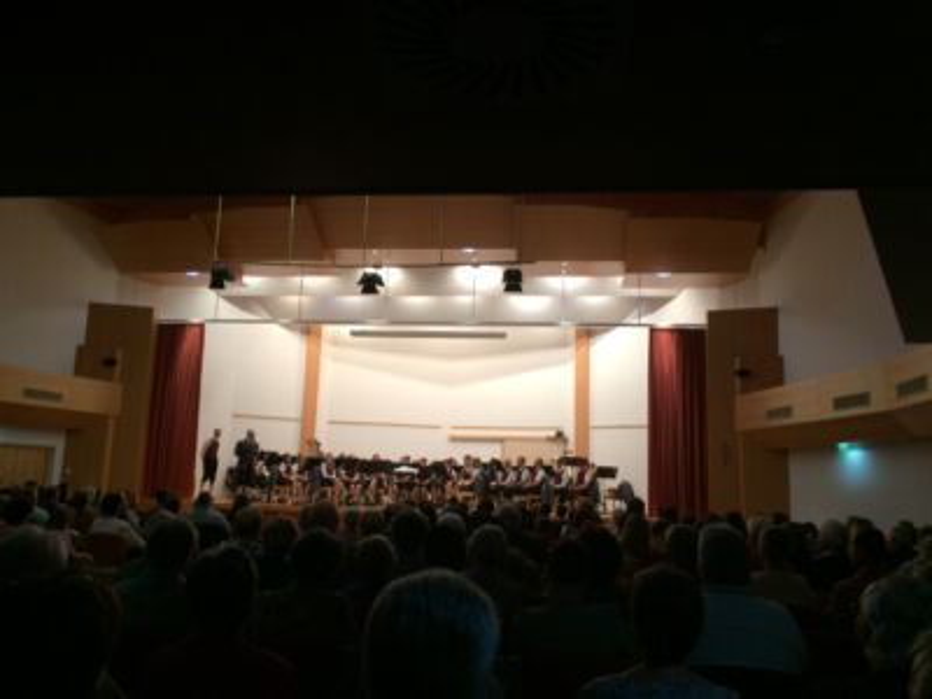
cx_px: 466
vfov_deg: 48.2
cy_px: 350
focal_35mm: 29
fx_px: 781
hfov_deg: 61.7
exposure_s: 1/33
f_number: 2.2
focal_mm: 4.15
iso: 160
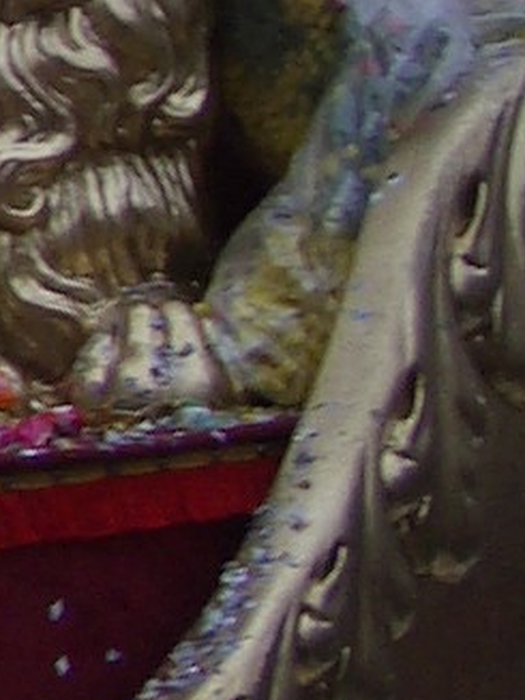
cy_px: -227
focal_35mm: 219
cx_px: -1504
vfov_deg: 8.9
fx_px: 4431
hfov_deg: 5.9
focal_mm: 5.8
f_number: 2.6
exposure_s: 1/200
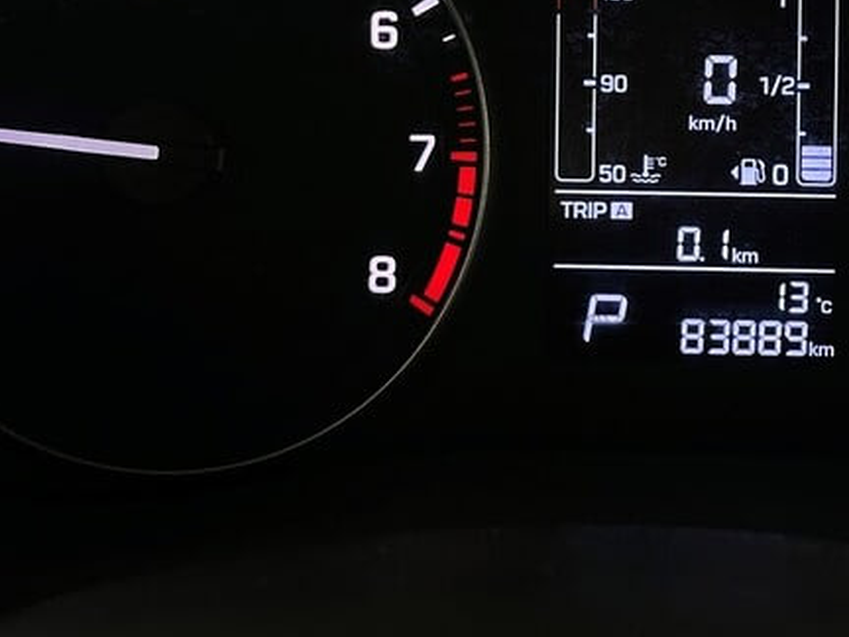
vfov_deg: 14.7
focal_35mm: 100
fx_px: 2453
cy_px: 76
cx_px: 711
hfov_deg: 19.4
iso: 160
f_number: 1.78
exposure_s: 1/50
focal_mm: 6.86
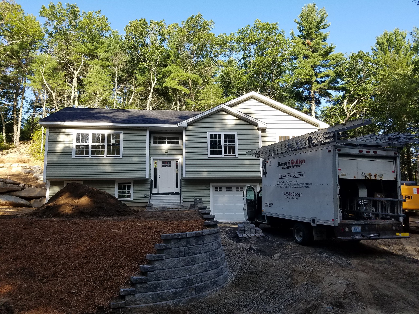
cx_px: 210
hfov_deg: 67.3
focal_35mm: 26
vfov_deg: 53.1
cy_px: 157
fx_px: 315
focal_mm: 4.2
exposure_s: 1/784
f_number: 1.7
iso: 50
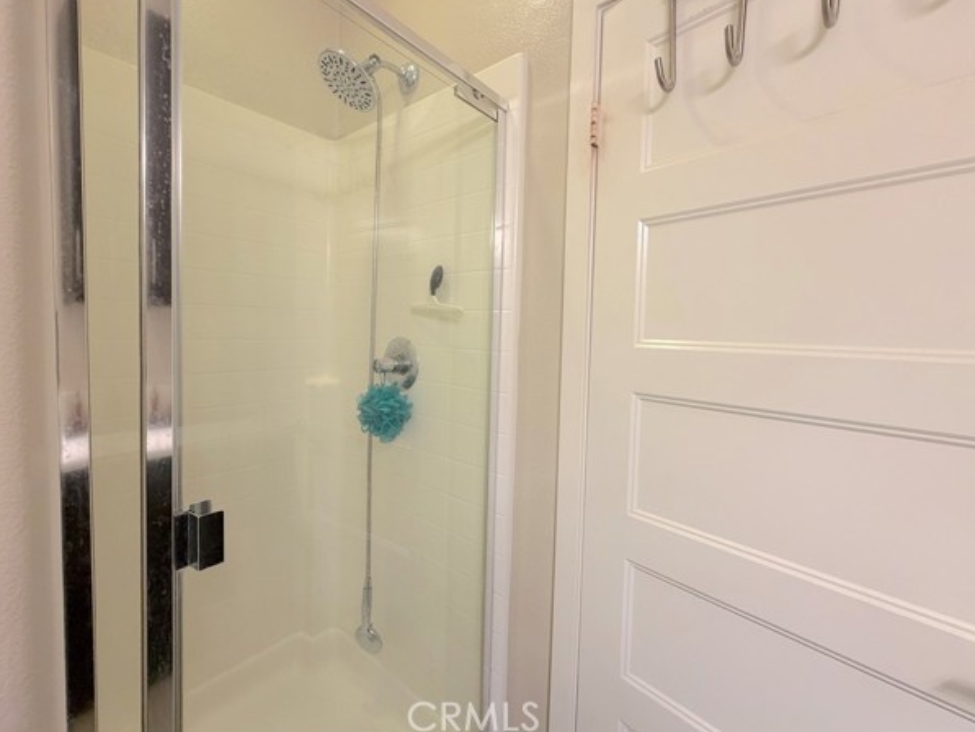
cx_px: 479
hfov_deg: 98.1
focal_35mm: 15
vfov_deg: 81.7
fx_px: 423
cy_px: 348
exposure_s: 1/60
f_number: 2.2
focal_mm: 2.22
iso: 200
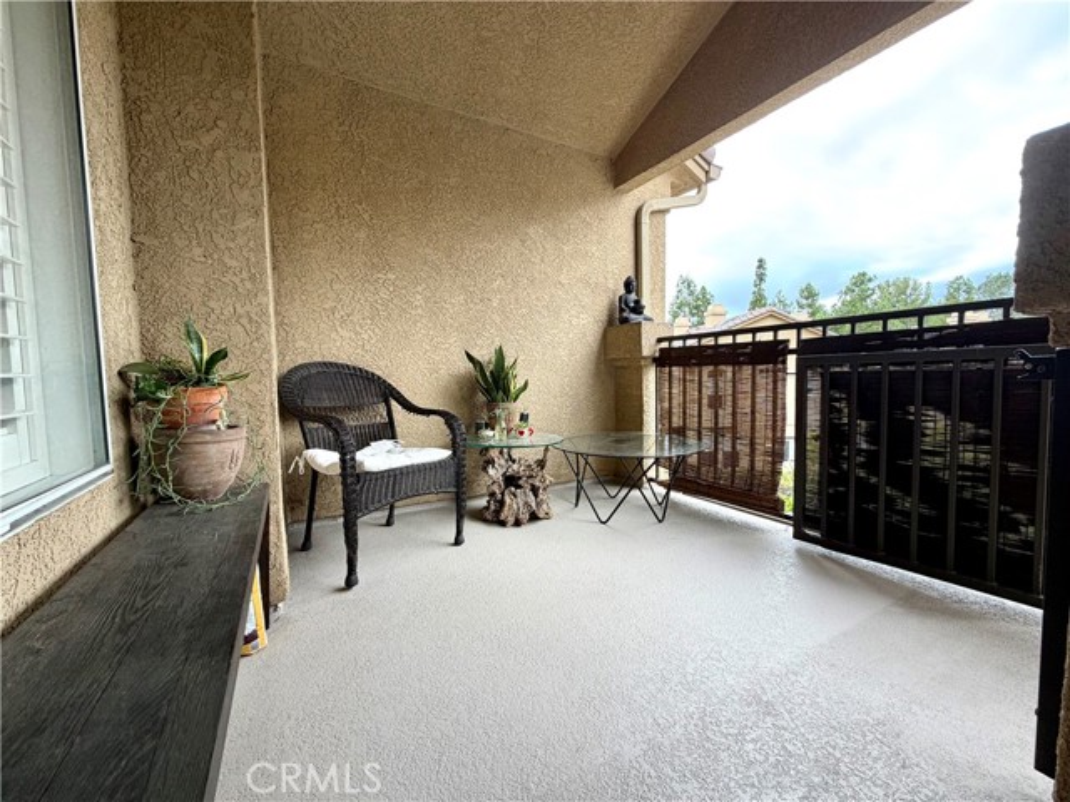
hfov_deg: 102.1
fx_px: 433
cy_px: 401
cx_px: 535
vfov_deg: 85.7
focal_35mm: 14
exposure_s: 1/125
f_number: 2.2
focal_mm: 2.22
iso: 40
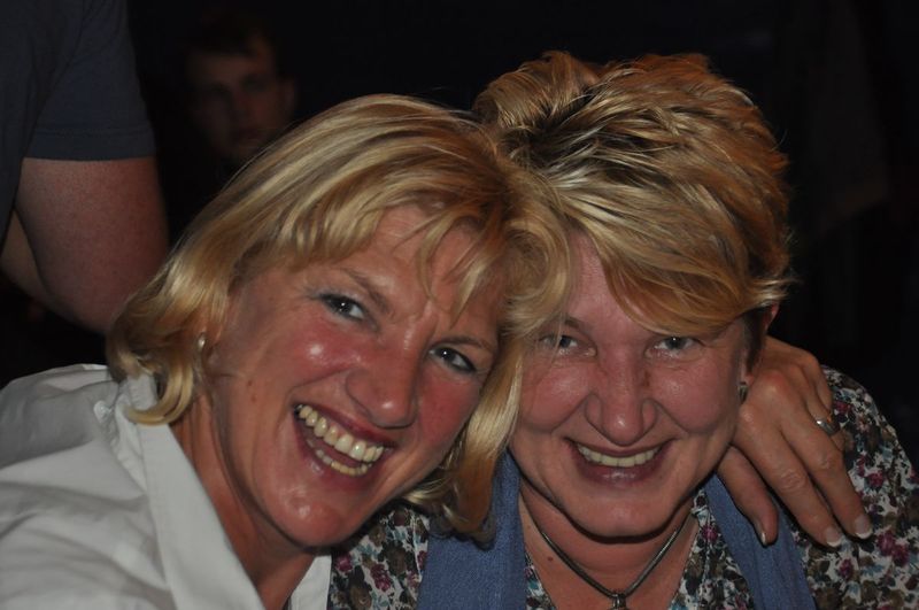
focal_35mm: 105
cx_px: 460
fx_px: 2677
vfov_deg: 13.0
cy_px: 305
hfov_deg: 19.5
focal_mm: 70
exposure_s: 1/60
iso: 800
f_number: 5.3
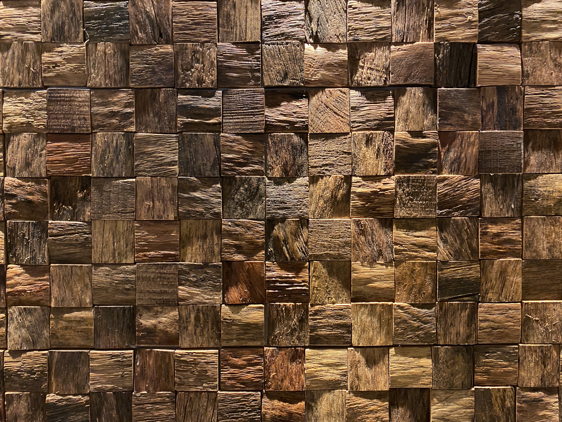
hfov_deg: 67.3
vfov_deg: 53.1
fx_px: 422
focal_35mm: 26
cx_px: 281
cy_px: 211
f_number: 1.8
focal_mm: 4.25
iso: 400
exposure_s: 1/33
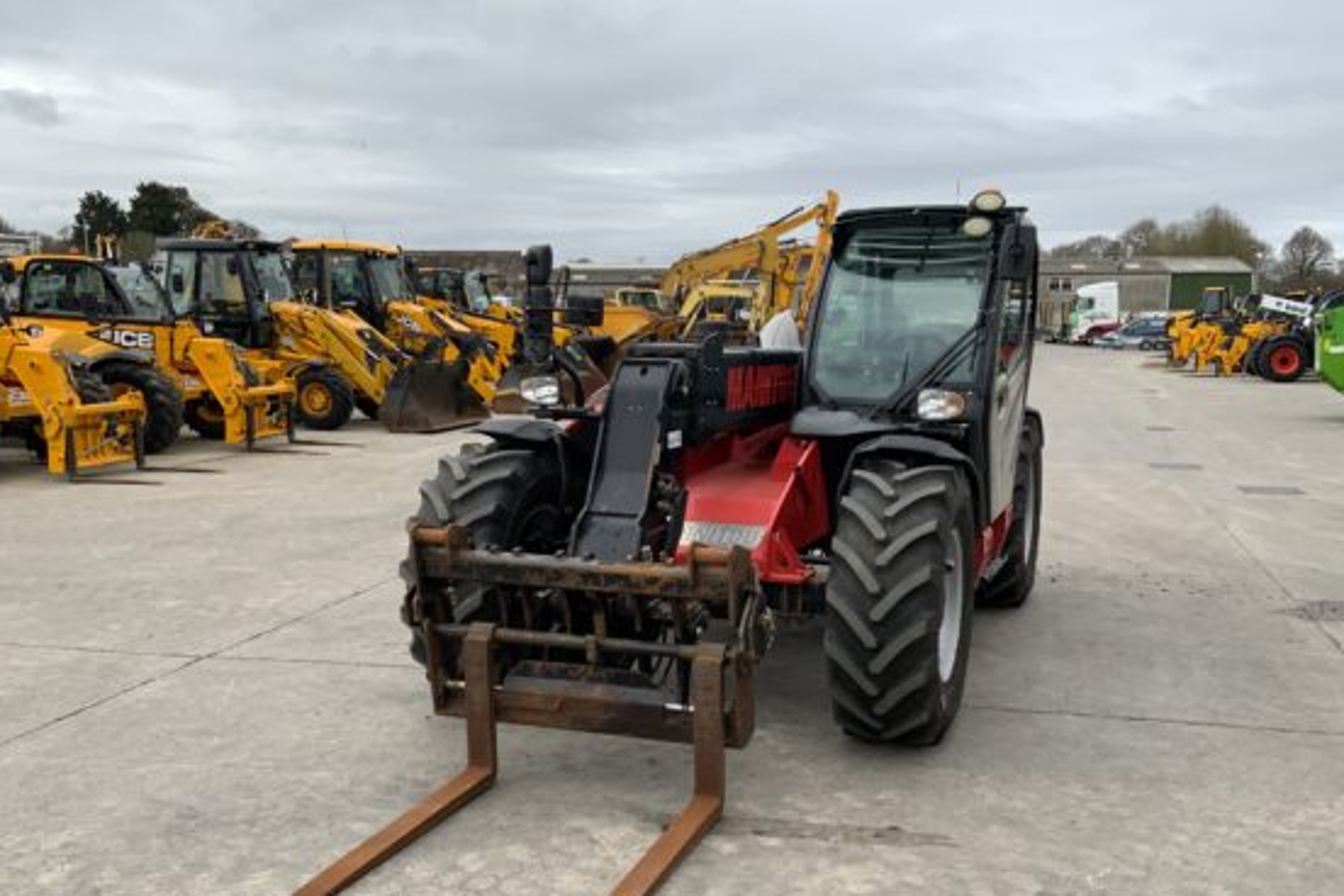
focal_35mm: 35
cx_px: 760
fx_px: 1307
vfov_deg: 37.6
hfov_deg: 54.3
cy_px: 560
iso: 16
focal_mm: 3
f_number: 1.8
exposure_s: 1/1490
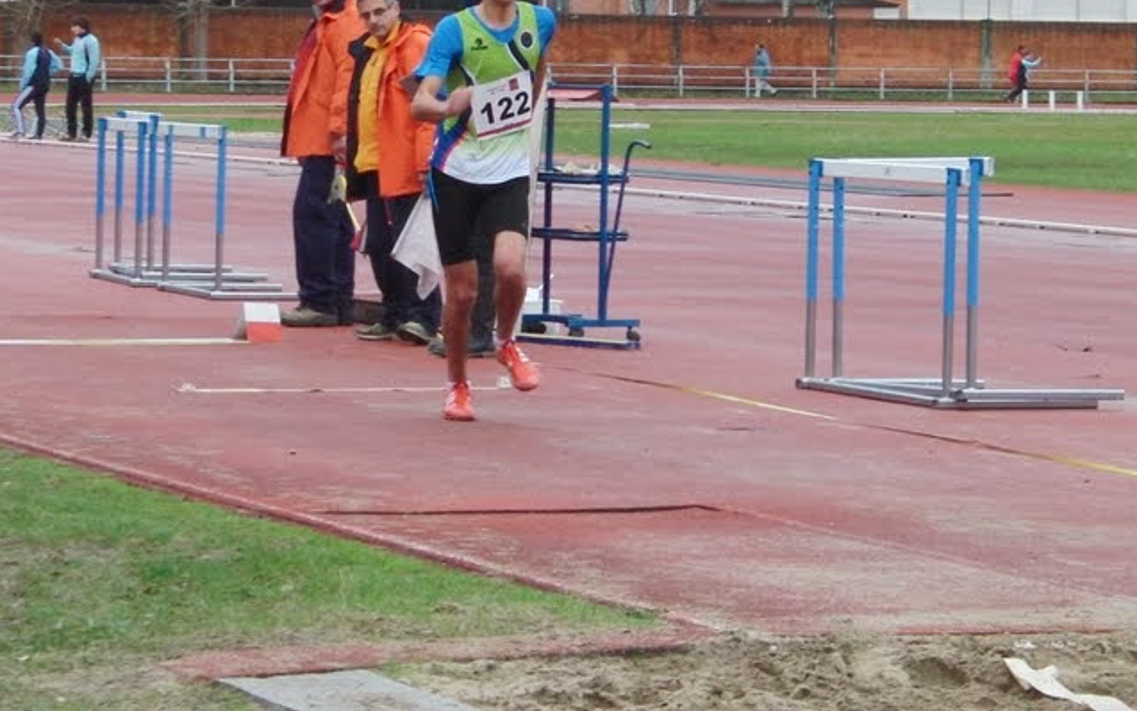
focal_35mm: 155
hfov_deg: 13.5
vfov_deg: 8.5
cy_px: 205
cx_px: 653
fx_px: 4803
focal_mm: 16.1
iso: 200
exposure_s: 1/320
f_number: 3.8
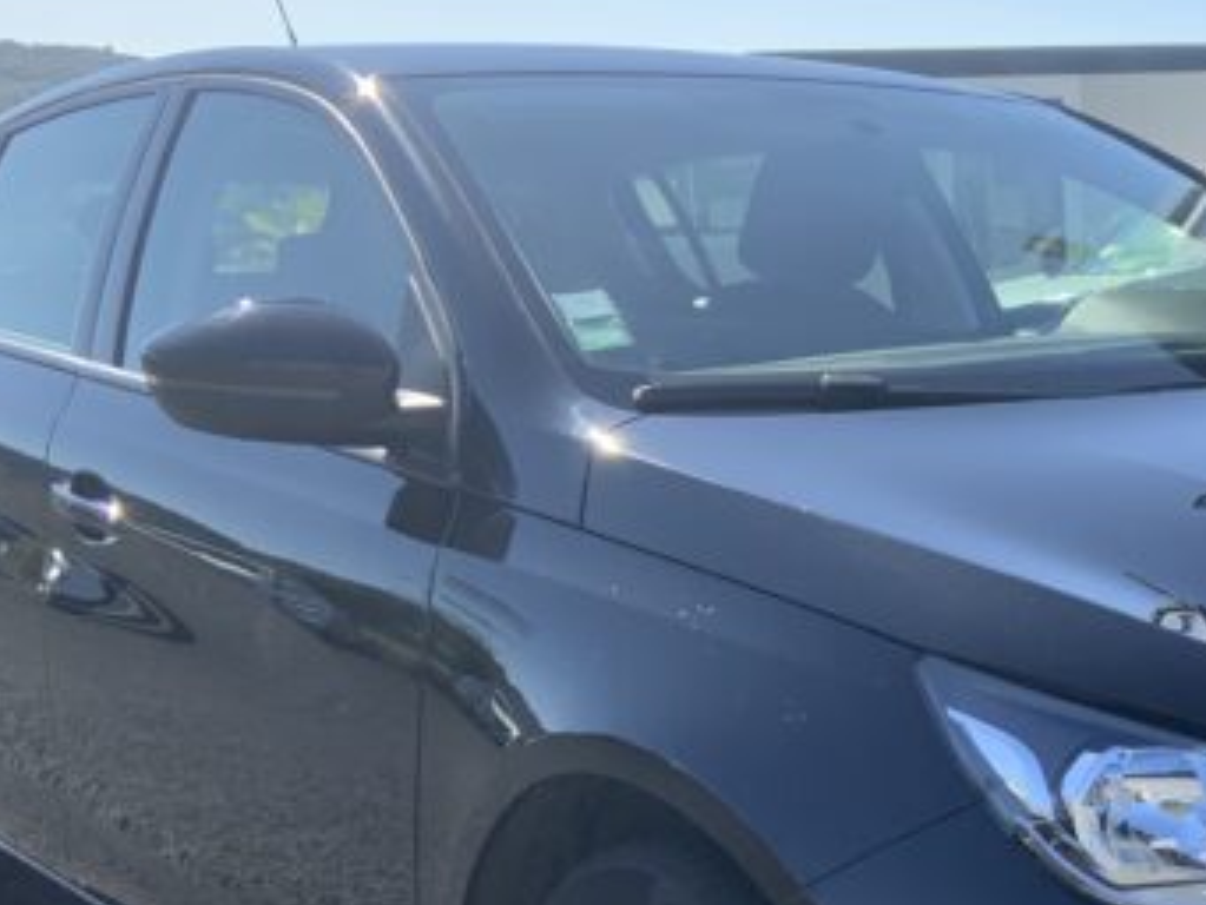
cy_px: 619
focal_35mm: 68
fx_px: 2370
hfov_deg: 27.1
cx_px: 1174
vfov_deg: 21.5
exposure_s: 1/997
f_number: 1.8
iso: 16
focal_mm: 3
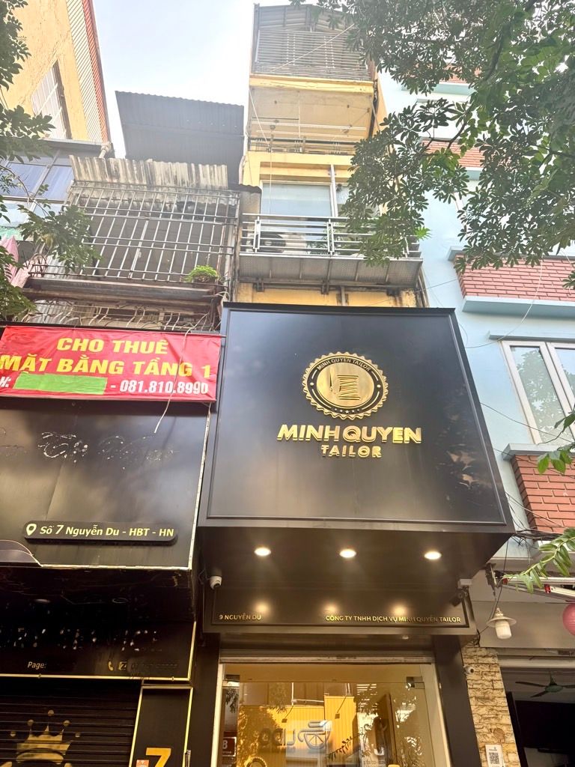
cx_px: 288
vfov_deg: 71.6
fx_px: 532
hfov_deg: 56.8
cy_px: 384
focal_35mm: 24
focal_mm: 6.76
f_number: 1.78
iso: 80
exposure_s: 1/312
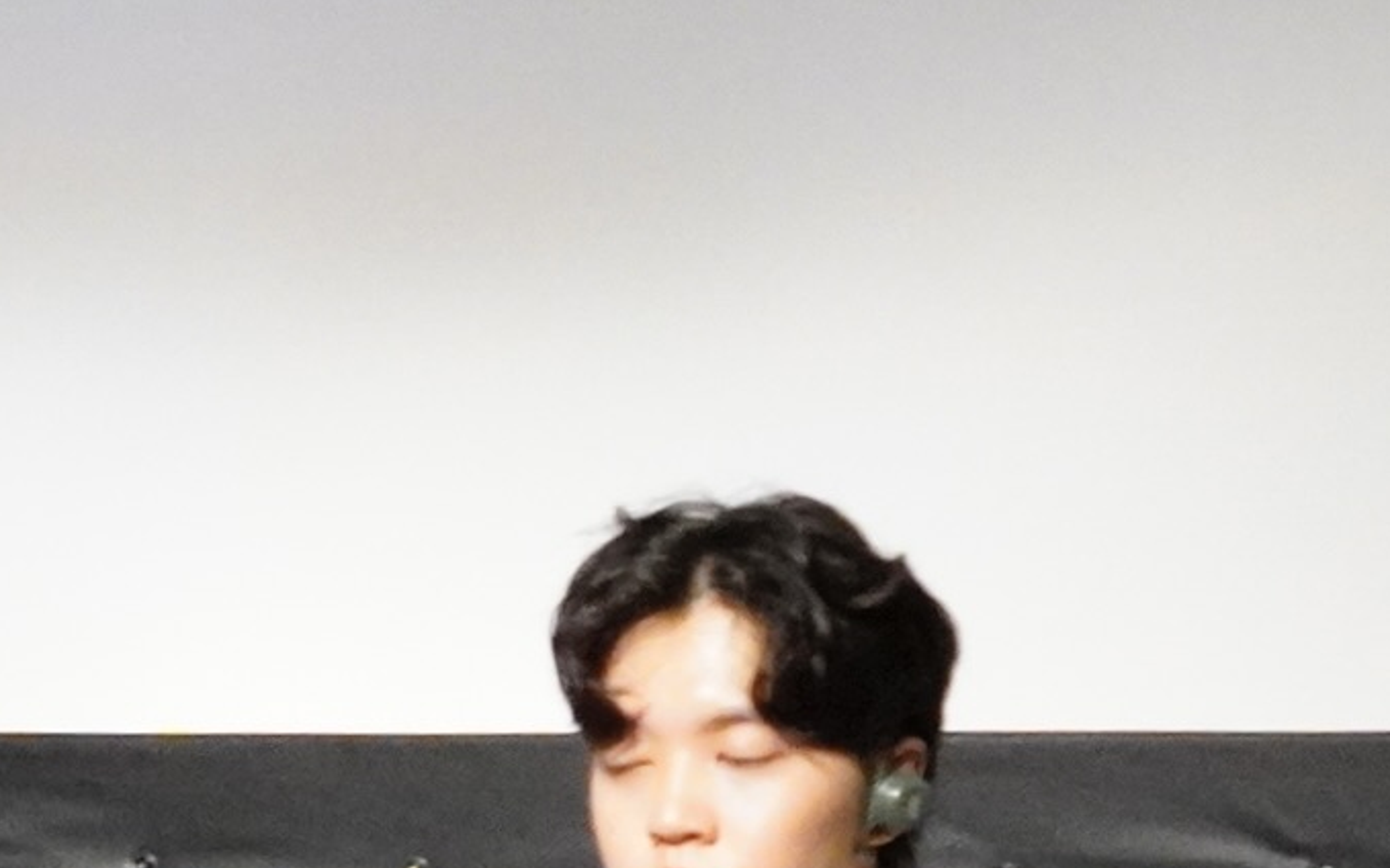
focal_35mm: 183
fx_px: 6942
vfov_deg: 7.1
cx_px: -915
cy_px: 1030
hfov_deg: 10.9
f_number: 2.8
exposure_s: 1/400
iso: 6400
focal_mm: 28.2
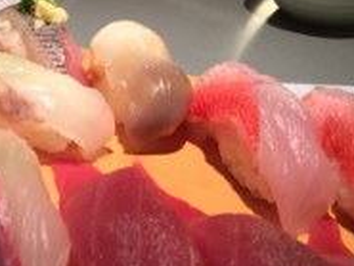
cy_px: 184
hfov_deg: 26.3
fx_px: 747
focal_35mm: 73
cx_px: 84
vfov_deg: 20.1
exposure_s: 1/33
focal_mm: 4.12
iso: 64
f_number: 2.2
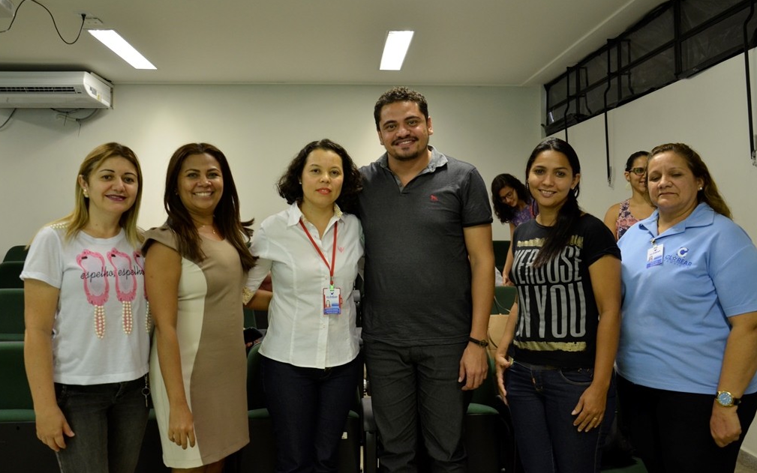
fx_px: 671
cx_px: 374
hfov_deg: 58.9
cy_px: 226
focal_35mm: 33
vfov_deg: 38.9
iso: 800
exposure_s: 1/50
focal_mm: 21
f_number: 3.8
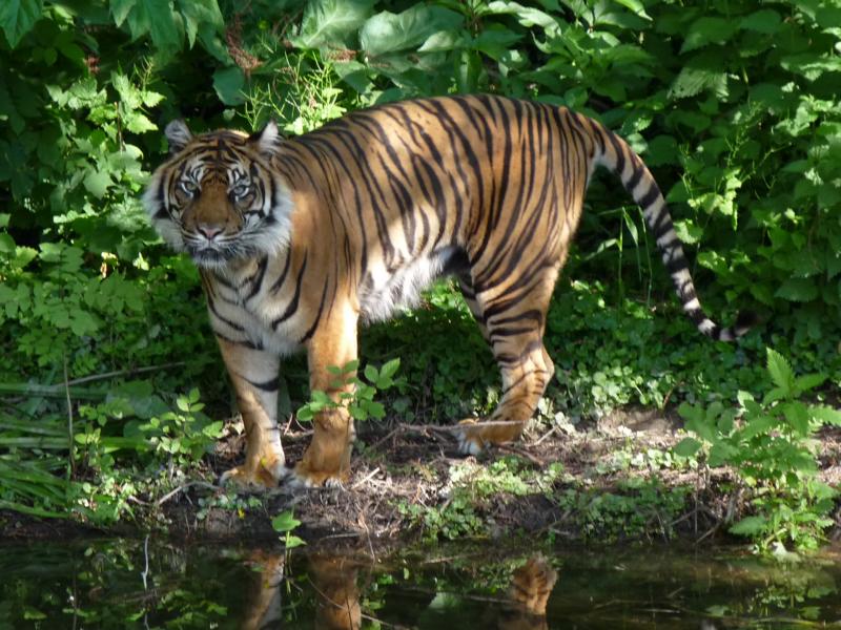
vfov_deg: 4.5
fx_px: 8017
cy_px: 315
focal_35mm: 330
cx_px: 420
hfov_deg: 6.0
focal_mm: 41.2
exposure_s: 1/250
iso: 200
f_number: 3.7
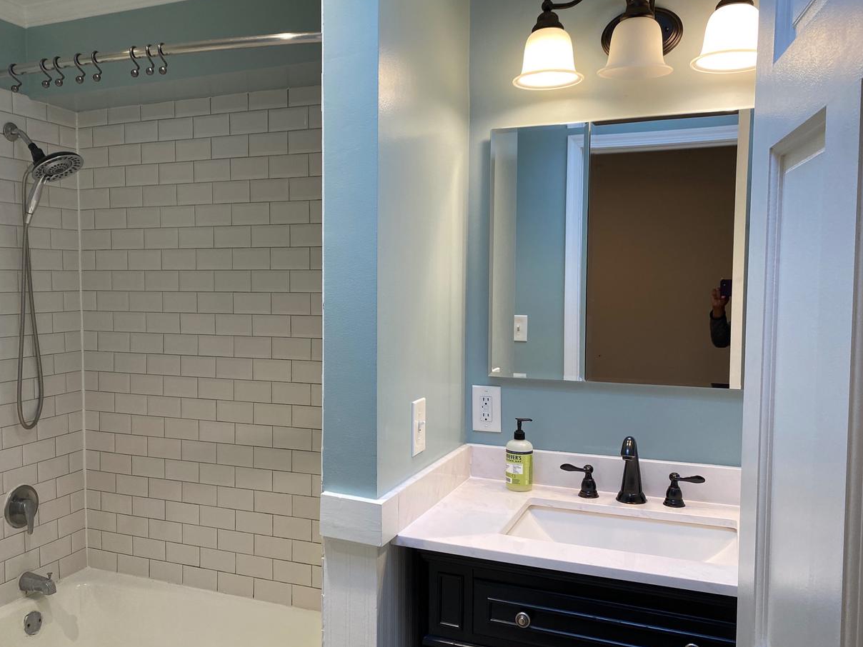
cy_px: 334
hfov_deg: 58.1
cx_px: 371
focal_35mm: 31
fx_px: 773
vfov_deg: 45.4
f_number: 1.8
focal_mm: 4.25
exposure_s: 1/120
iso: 100
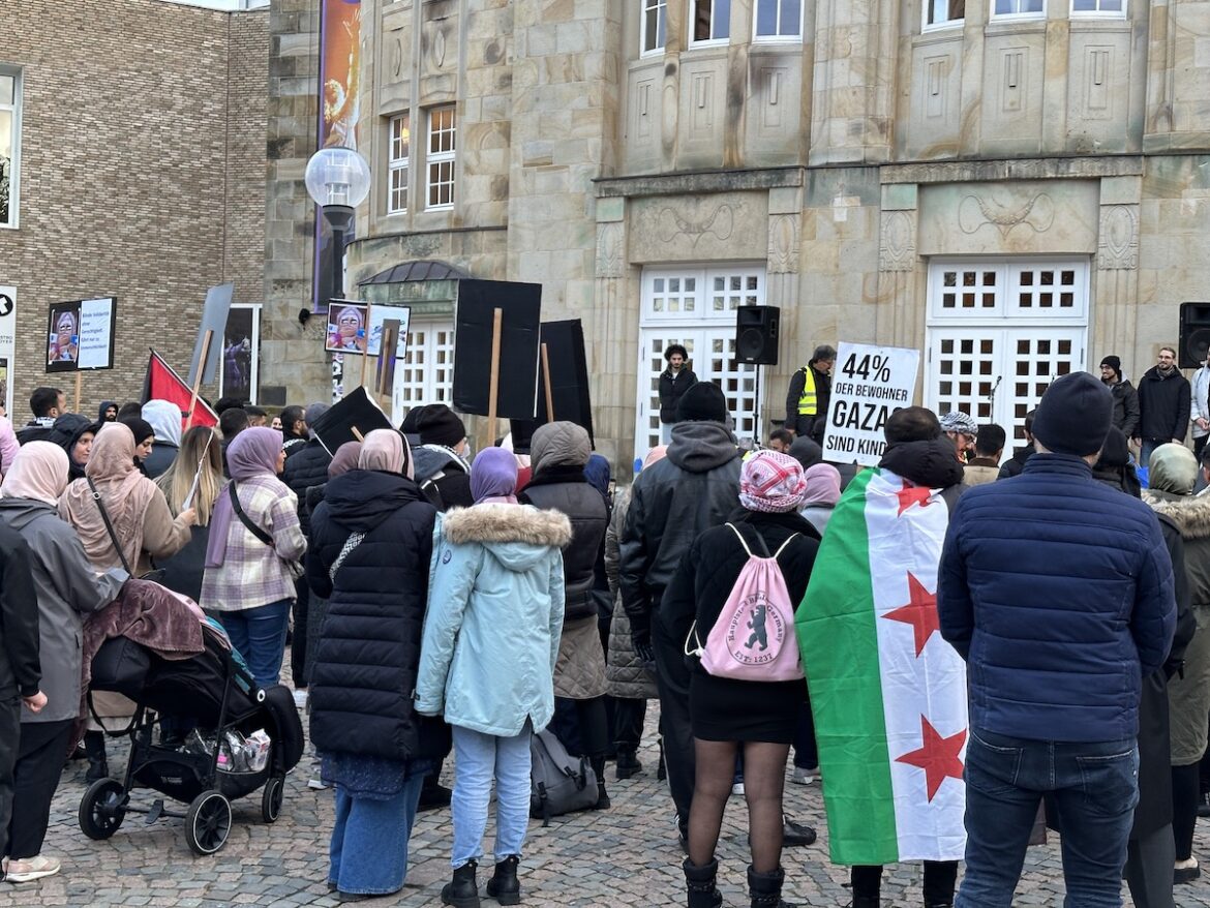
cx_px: 605
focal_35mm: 48
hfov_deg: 39.6
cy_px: 454
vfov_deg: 30.3
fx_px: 1678
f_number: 1.78
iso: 80
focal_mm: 6.86
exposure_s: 1/50
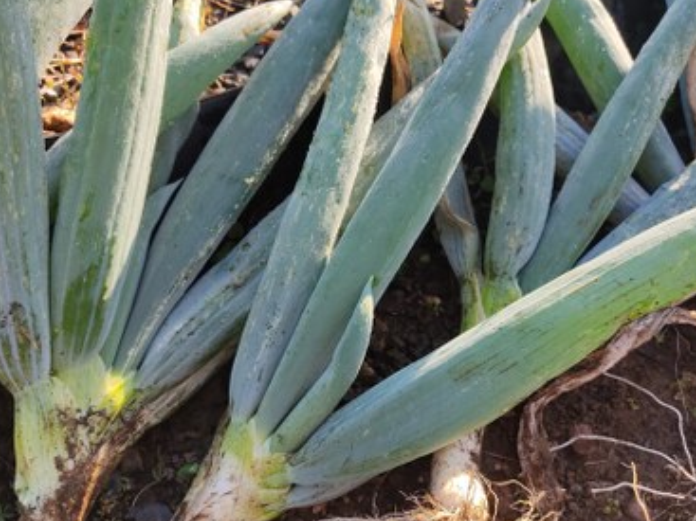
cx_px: 357
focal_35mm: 34
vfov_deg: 41.7
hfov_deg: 54.0
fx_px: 683
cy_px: 296
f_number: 1.79
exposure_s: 1/269
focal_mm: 4.74
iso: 100
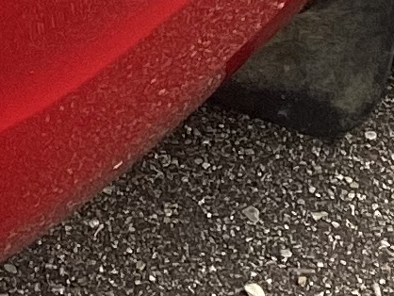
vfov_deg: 5.6
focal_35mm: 242
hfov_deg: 7.7
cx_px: -469
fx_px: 2756
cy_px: -725
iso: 25
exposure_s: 1/267
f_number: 2.4
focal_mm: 3.3
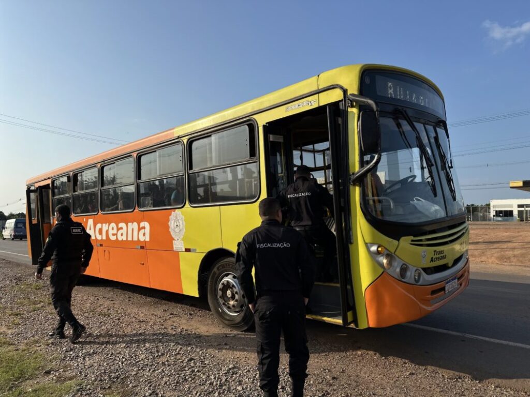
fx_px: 367
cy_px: 198
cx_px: 265
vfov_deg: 56.8
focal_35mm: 24
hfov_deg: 71.6
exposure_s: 1/5525
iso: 80
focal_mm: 6.86
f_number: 1.78
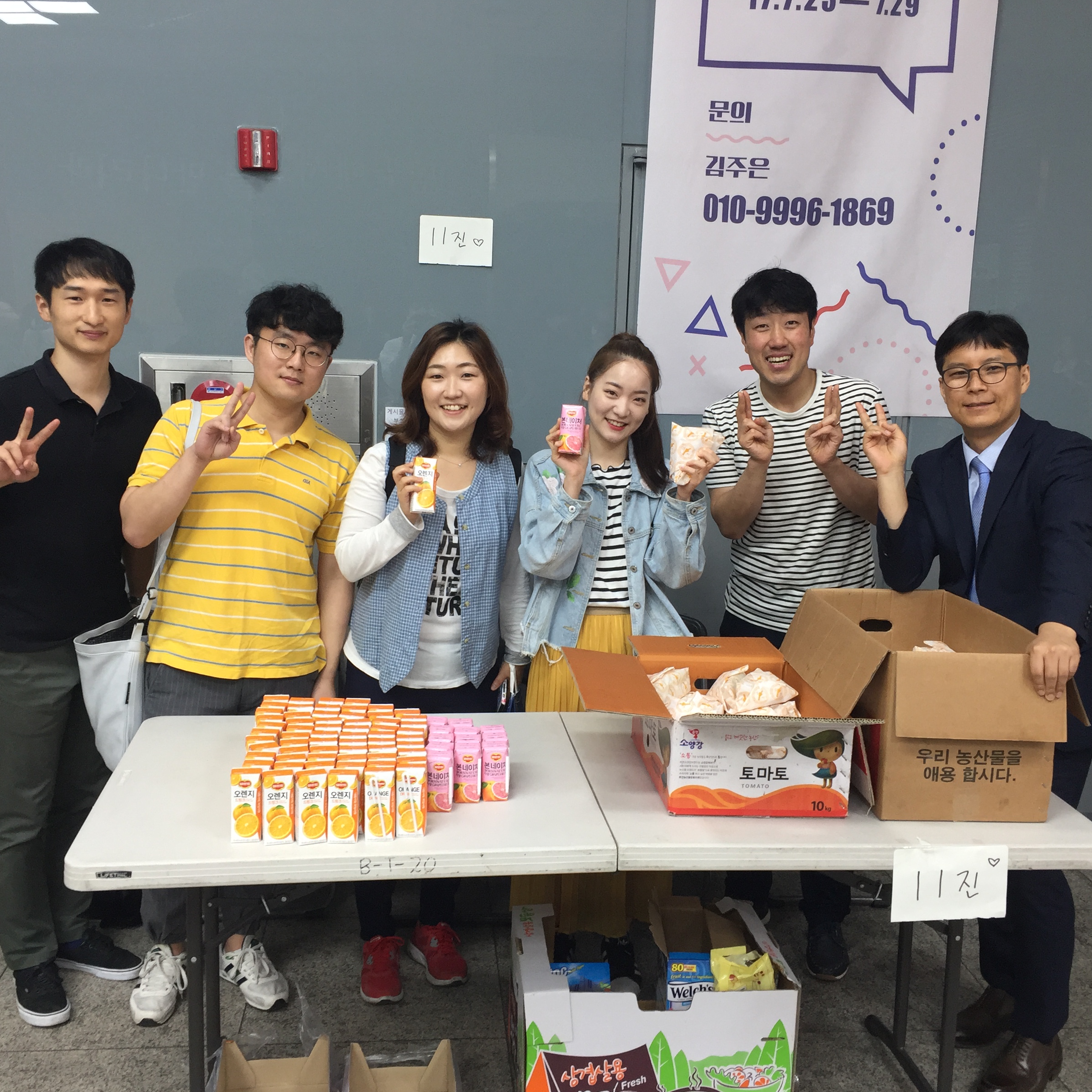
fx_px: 1249
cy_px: 555
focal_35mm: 35
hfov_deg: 47.2
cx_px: 533
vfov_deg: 47.2
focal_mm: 4.15
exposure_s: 1/30
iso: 50
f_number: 2.2
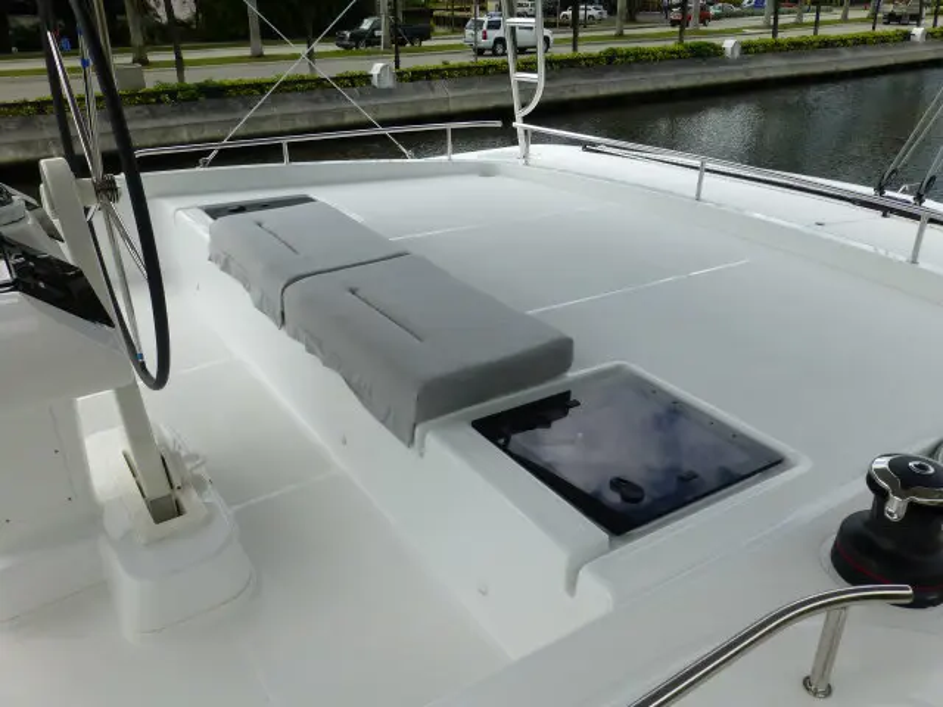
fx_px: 736
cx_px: 472
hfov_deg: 65.3
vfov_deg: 51.4
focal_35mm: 27
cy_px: 354
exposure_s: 1/500
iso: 100
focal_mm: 4.8
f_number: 4
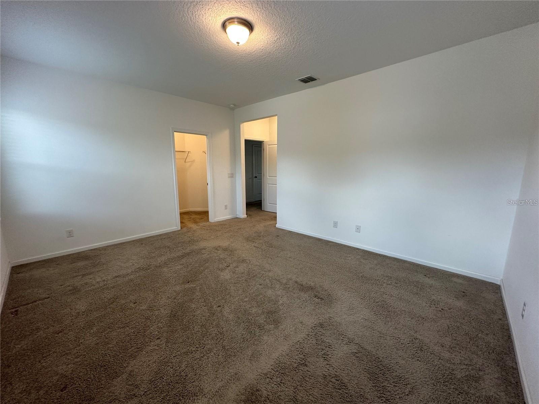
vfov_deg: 85.7
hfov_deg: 102.1
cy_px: 202
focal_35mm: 14
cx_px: 270
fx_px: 218
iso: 200
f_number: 2.2
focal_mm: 2.22
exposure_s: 1/120
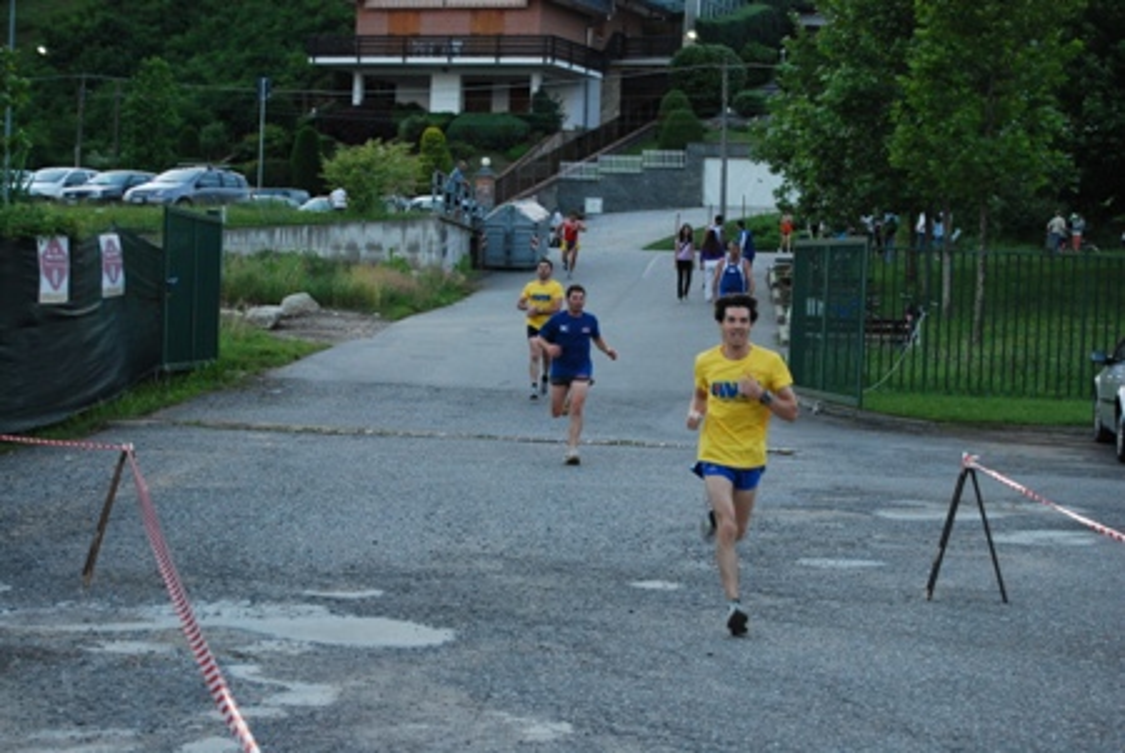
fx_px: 2581
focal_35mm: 82
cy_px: 376
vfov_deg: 16.6
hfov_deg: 24.6
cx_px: 562
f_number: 5.6
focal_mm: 55
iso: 800
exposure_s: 1/100
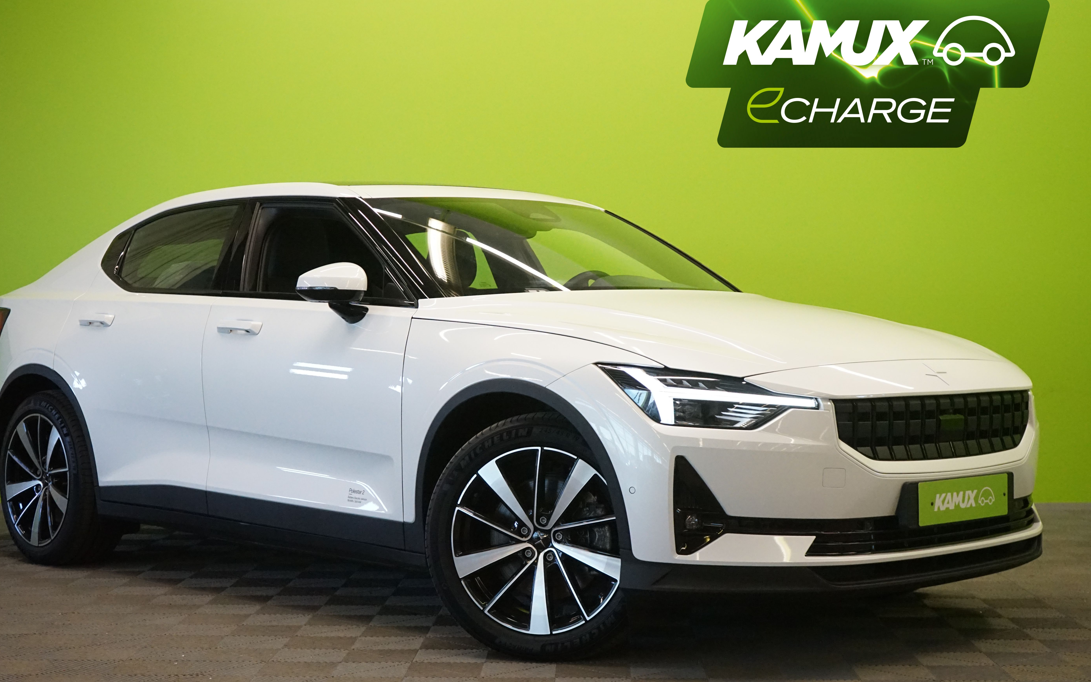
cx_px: 516
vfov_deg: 22.7
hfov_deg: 35.7
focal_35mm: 57
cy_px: 347
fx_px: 1695
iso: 6400
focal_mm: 52
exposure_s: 1/500
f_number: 5.6
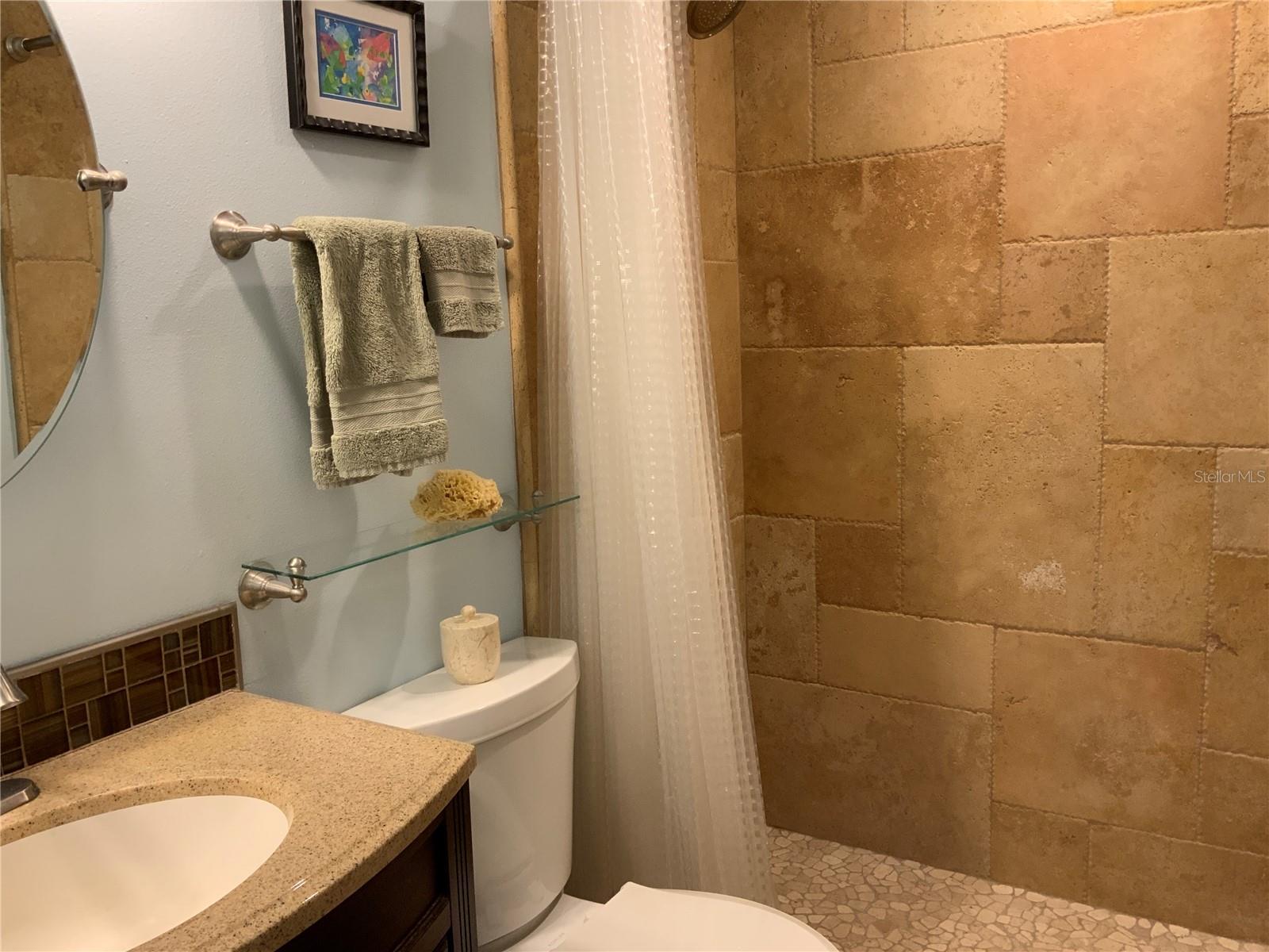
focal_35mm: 29
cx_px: 634
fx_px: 1063
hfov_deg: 61.7
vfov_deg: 48.2
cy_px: 476
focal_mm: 3
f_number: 1.8
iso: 80
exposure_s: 1/60
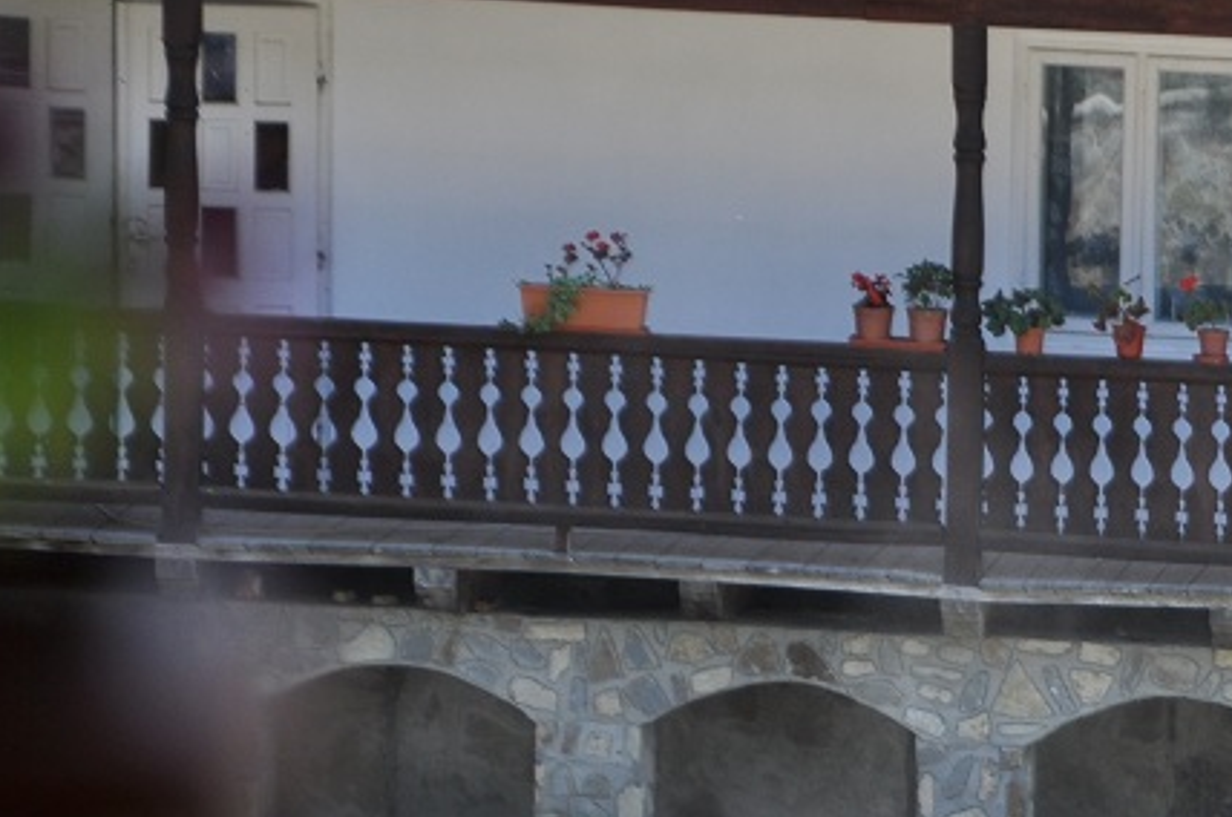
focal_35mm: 441
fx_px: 15083
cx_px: 1695
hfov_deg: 4.7
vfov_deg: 3.1
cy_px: 1092
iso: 200
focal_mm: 105
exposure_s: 1/400
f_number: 5.6
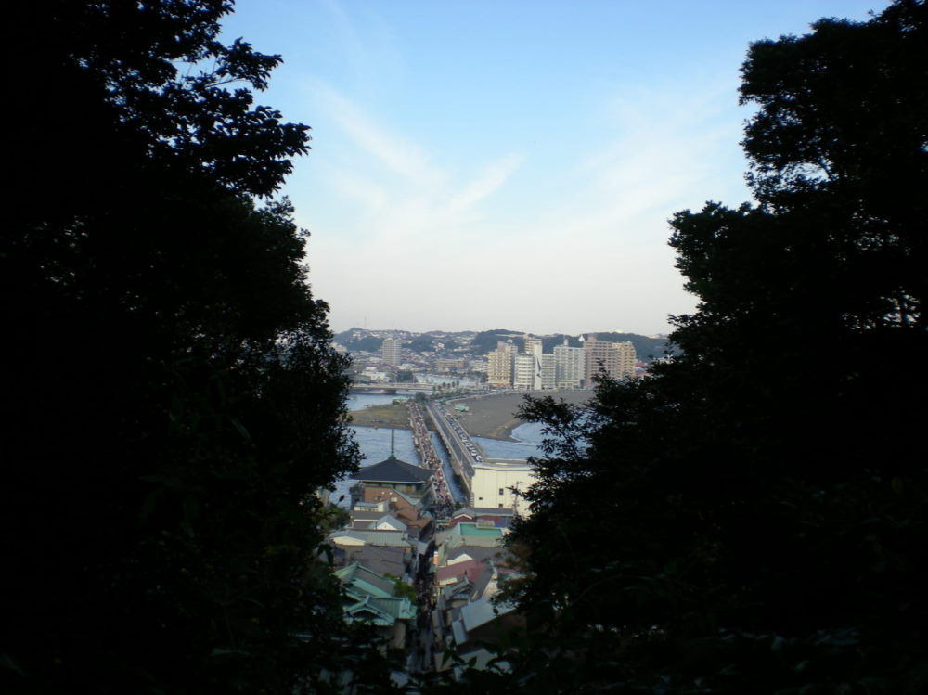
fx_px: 1018
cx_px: 464
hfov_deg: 49.0
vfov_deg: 37.7
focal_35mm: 38
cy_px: 348
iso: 50
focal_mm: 6.3
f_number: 4.6
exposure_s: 1/173
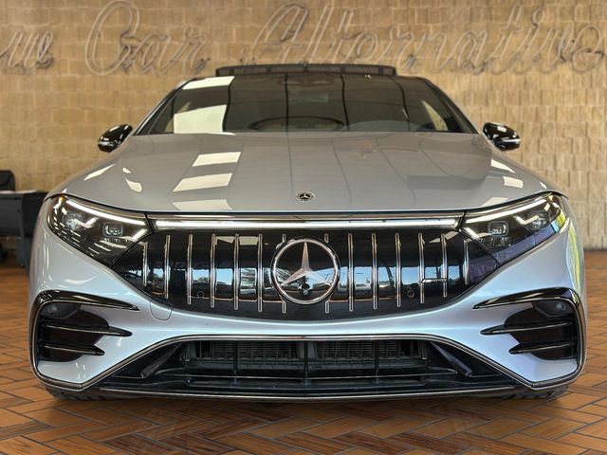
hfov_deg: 39.7
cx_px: 304
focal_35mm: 48
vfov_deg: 30.3
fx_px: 842
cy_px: 228
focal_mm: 6.86
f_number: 1.78
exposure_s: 1/251
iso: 80
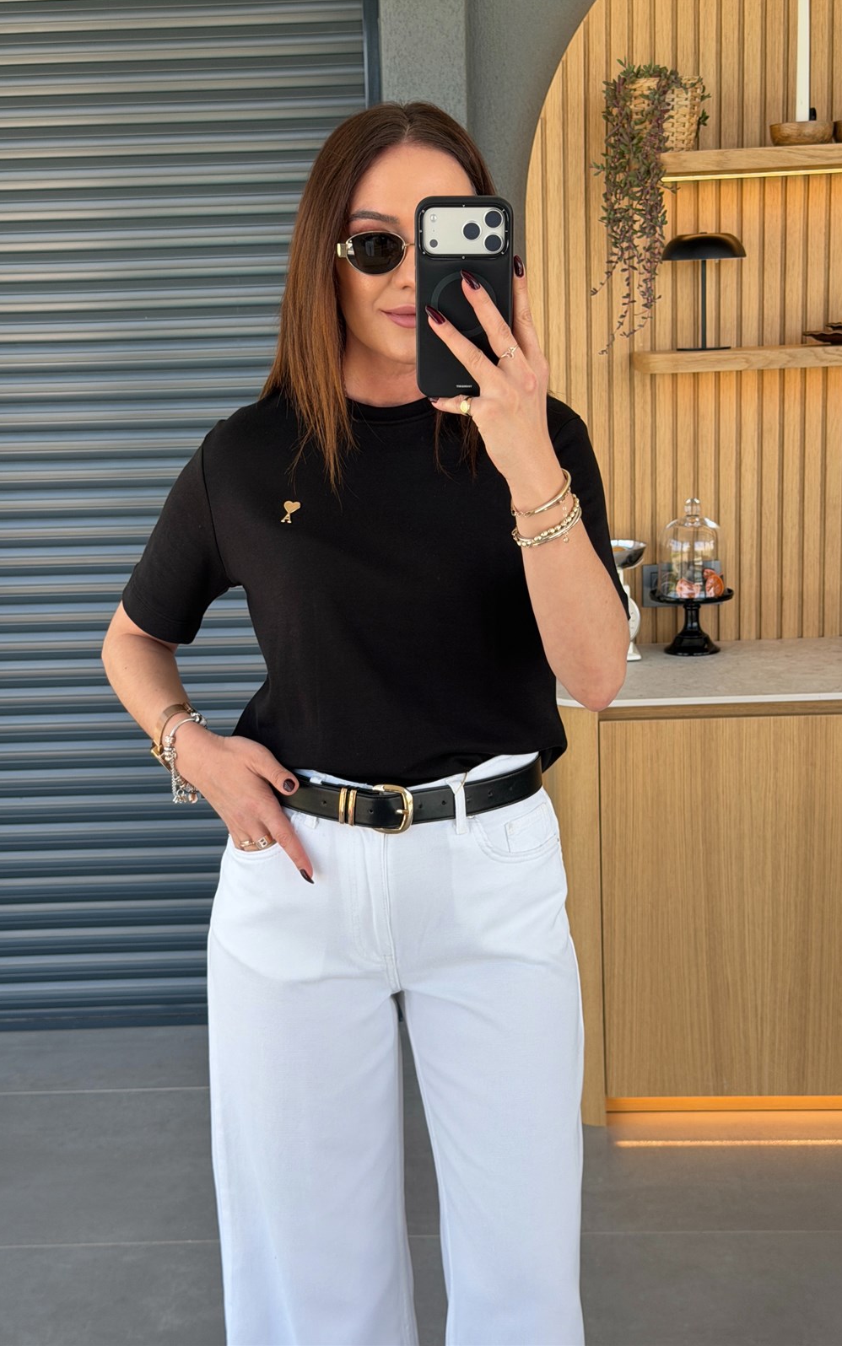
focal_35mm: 51
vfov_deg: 39.6
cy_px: 672
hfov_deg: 25.4
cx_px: 407
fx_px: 1872
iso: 50
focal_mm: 6.76
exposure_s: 1/159
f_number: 1.78
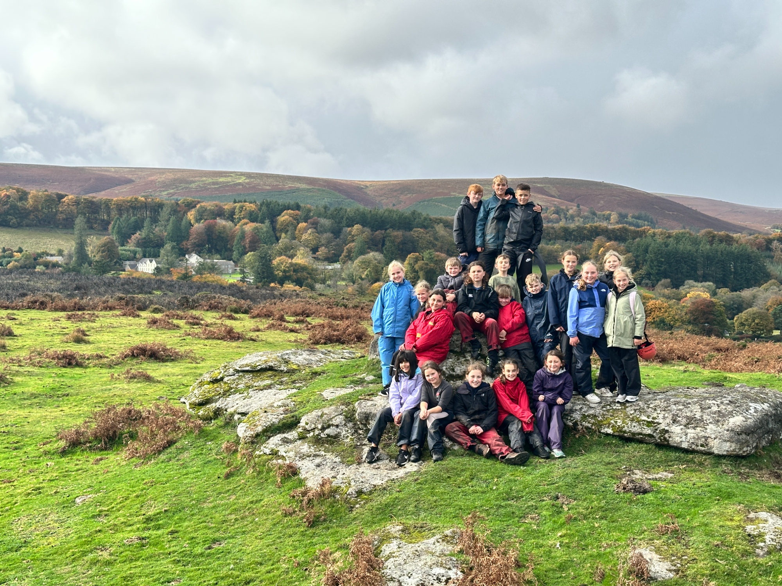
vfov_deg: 30.3
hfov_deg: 39.7
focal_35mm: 48
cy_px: 293
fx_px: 1084
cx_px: 391
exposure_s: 1/2028
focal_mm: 6.86
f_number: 1.78
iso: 64
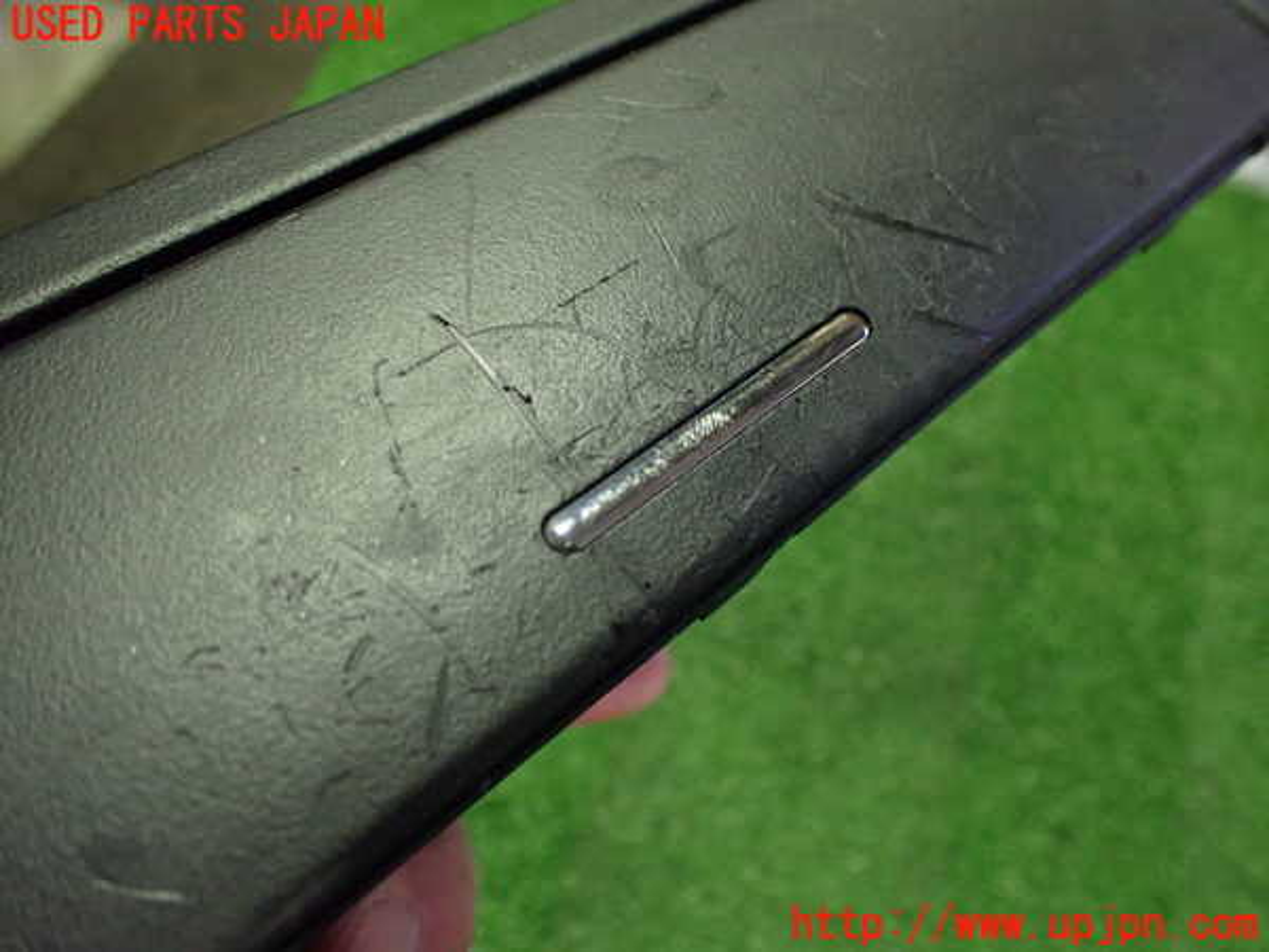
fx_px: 1100
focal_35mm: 30
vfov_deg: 46.8
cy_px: 476
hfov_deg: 60.0
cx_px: 634
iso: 800
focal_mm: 5.4
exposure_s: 1/40
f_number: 2.3
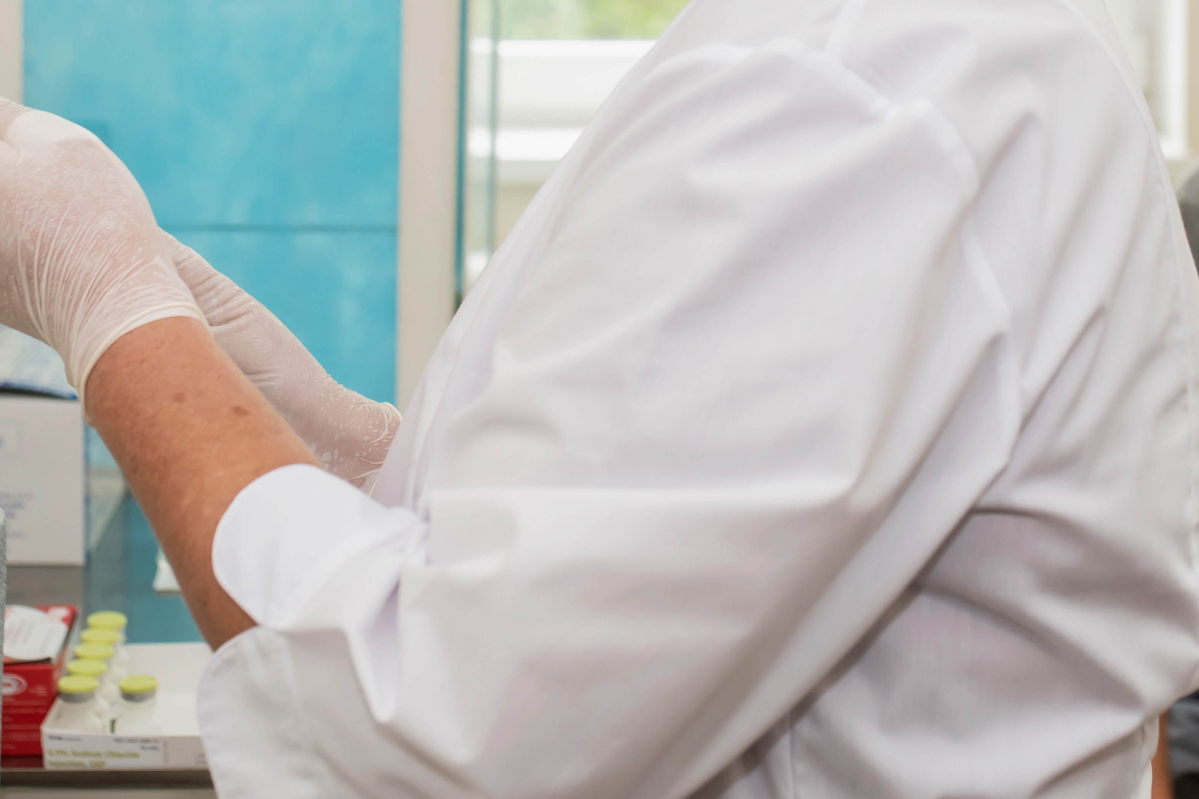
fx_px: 2231
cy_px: 65
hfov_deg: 30.0
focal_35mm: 67
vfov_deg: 19.9
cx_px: 512
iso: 640
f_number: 2.8
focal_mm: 35
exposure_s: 1/160
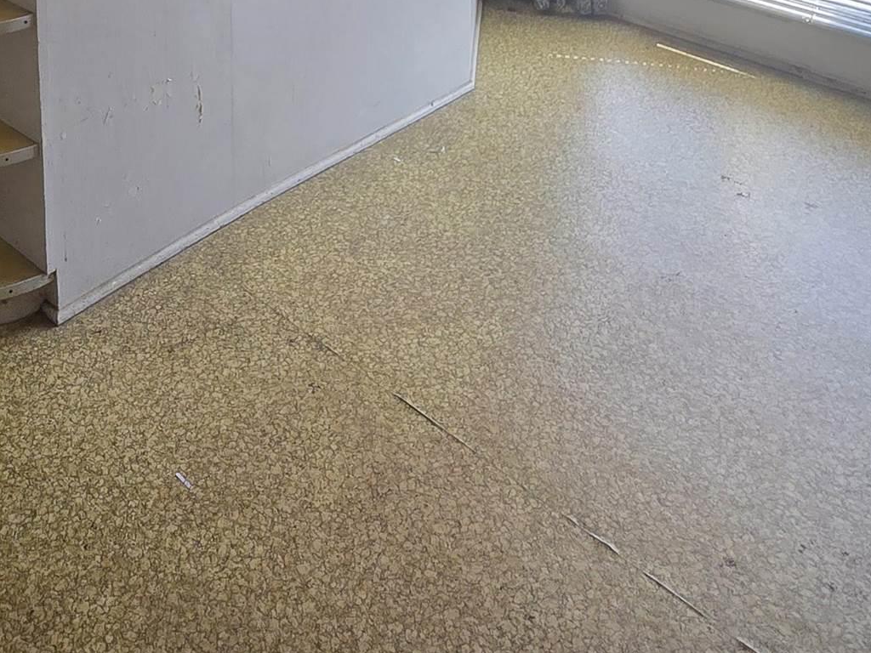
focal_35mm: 39
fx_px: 981
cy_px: -303
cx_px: 231
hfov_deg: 46.4
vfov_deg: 27.1
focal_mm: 2.2
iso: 64
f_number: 2.2
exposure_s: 1/120
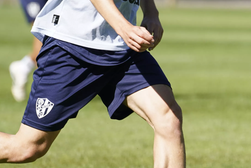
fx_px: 6046
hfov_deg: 2.4
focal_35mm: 867
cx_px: 401
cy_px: -45
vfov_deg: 1.6
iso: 160
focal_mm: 200
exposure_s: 1/1250
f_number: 3.5
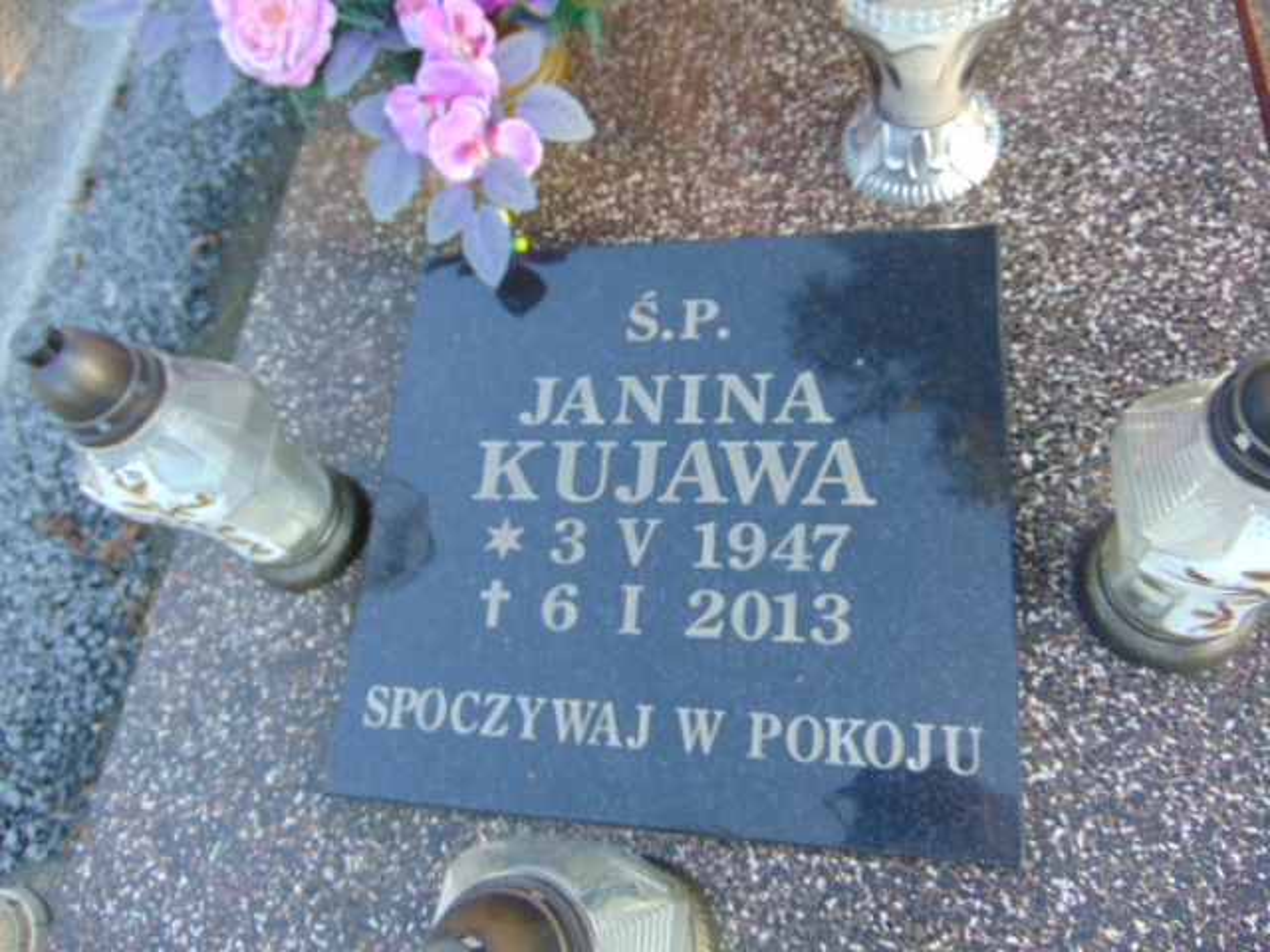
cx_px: 635
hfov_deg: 69.4
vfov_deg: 54.9
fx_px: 917
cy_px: 476
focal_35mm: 25
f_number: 3
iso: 80
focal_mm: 4.5
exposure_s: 1/60
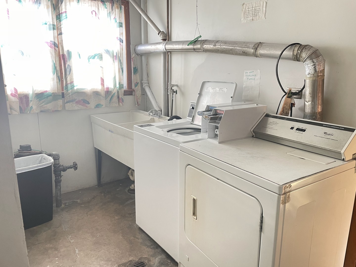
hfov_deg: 67.3
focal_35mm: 26
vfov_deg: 53.1
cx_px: 178
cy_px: 134
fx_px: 267
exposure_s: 1/99
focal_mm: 4.2
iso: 125
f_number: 1.6
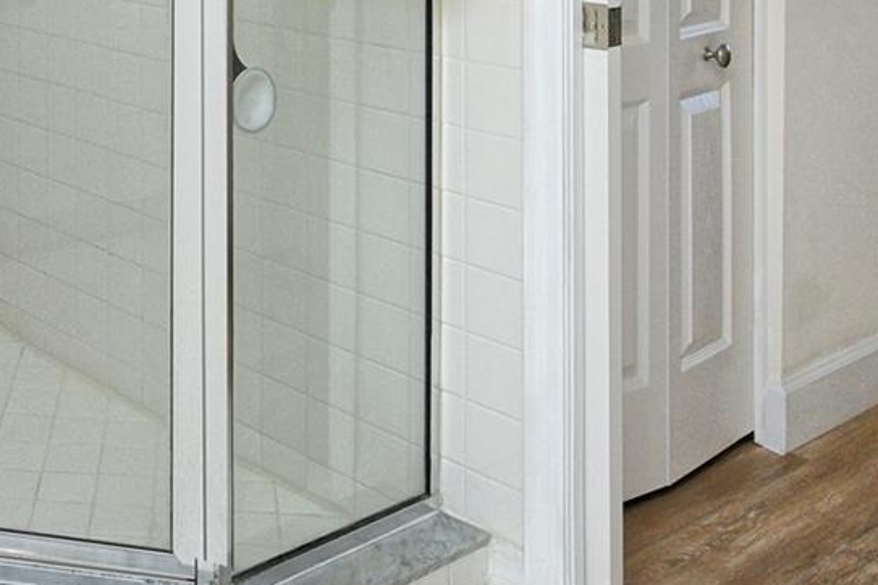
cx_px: -202
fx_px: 1293
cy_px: -123
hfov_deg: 31.0
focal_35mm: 53
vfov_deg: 23.3
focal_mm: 12
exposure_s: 1/250
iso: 640
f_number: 14
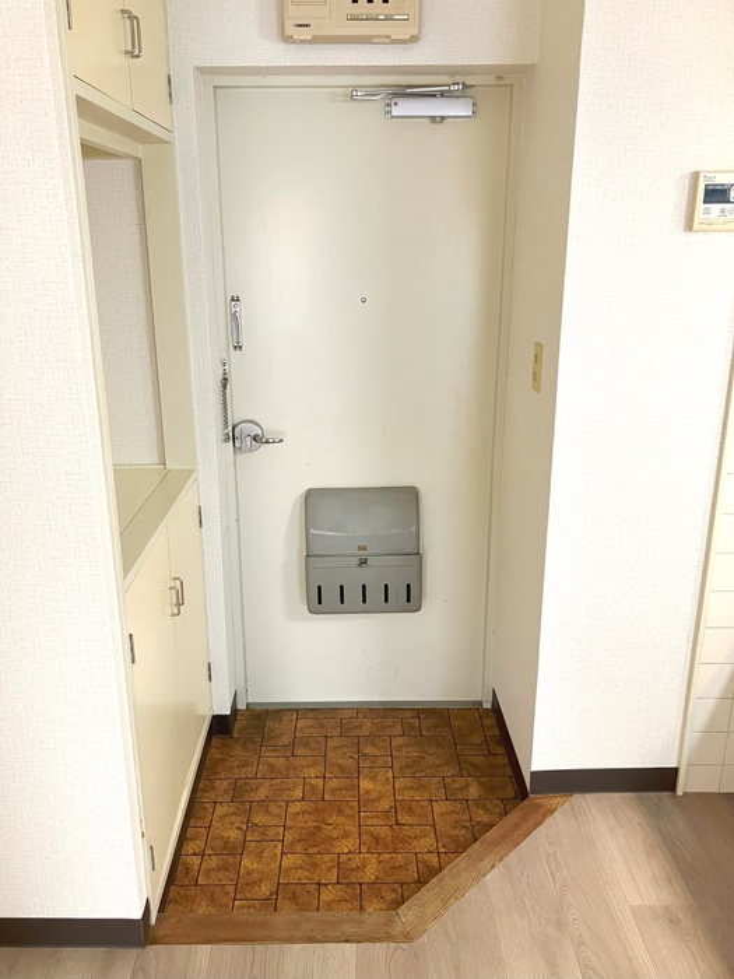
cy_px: 490
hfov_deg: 49.7
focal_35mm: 28
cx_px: 367
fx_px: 792
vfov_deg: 63.4
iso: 200
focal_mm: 3.99
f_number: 1.8
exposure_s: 1/50
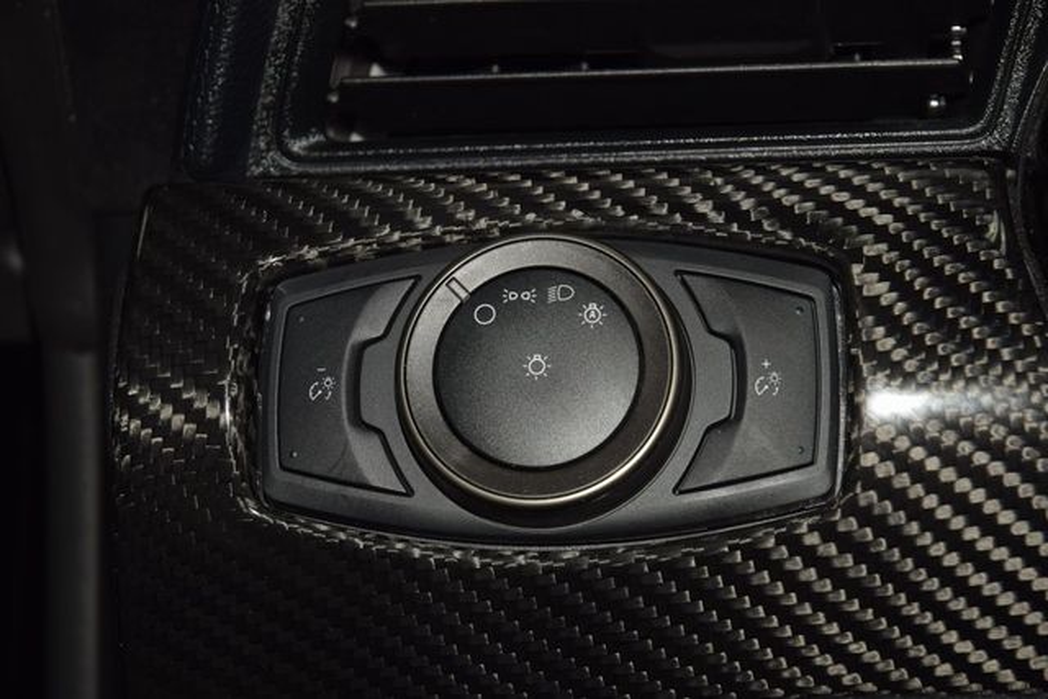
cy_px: 350
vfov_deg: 13.0
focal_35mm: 105
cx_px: 524
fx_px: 3057
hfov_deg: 19.5
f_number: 8
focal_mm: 70
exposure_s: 1/125
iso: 100
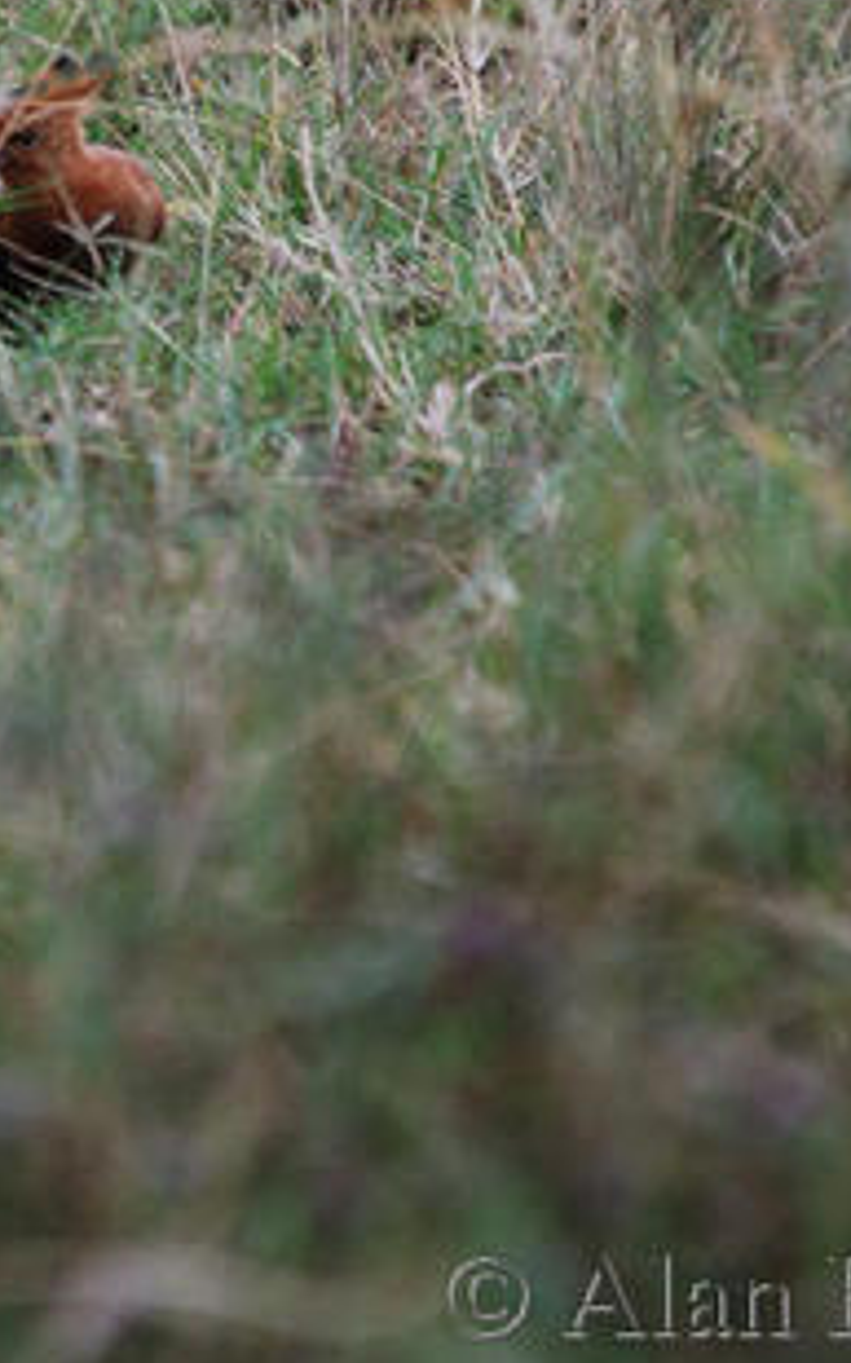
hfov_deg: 1.0
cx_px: -66
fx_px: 47632
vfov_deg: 1.6
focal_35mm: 1283
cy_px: 371
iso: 100
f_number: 5.6
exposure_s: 1/100
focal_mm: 370
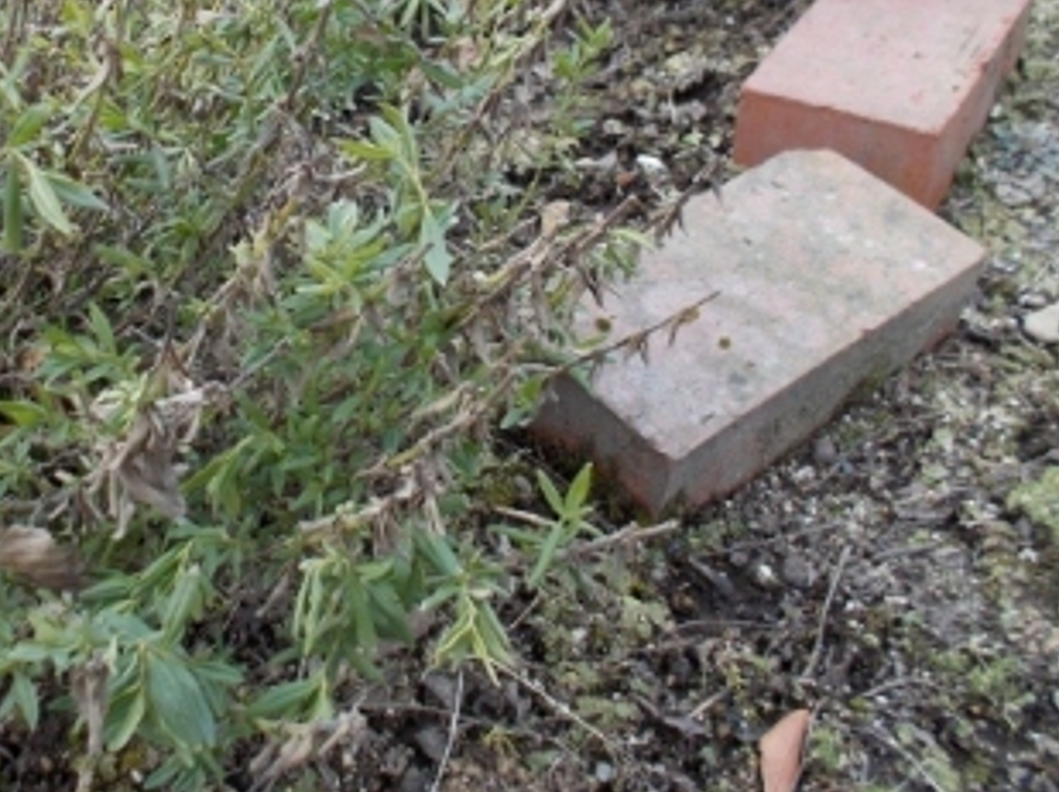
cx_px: 360
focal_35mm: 47
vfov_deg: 30.2
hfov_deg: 40.0
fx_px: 1436
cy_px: 177
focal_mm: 4.1
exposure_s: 1/200
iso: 80
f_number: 3.3
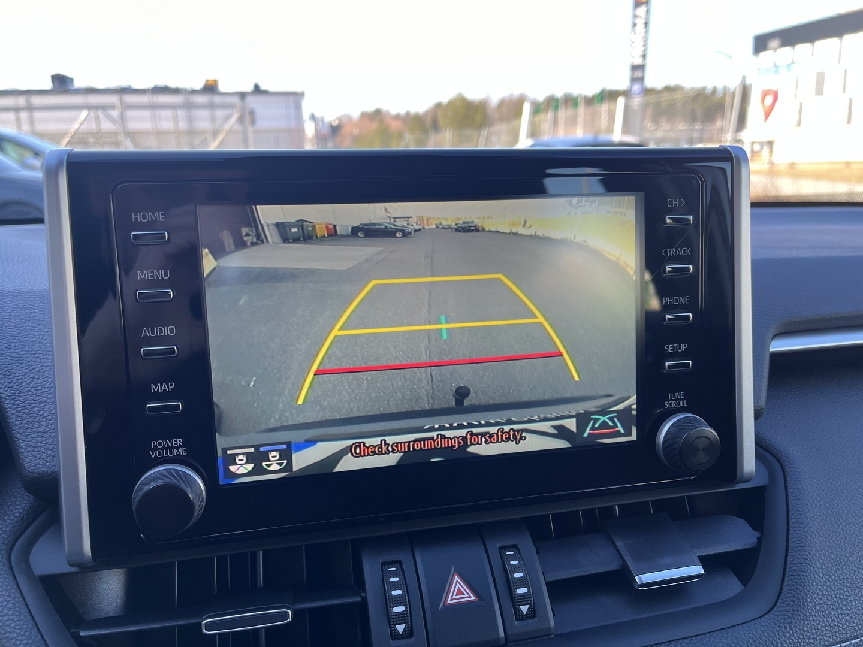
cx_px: 432
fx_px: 648
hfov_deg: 67.3
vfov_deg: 53.1
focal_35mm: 26
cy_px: 324
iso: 32
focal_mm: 5.1
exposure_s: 1/122
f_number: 1.6
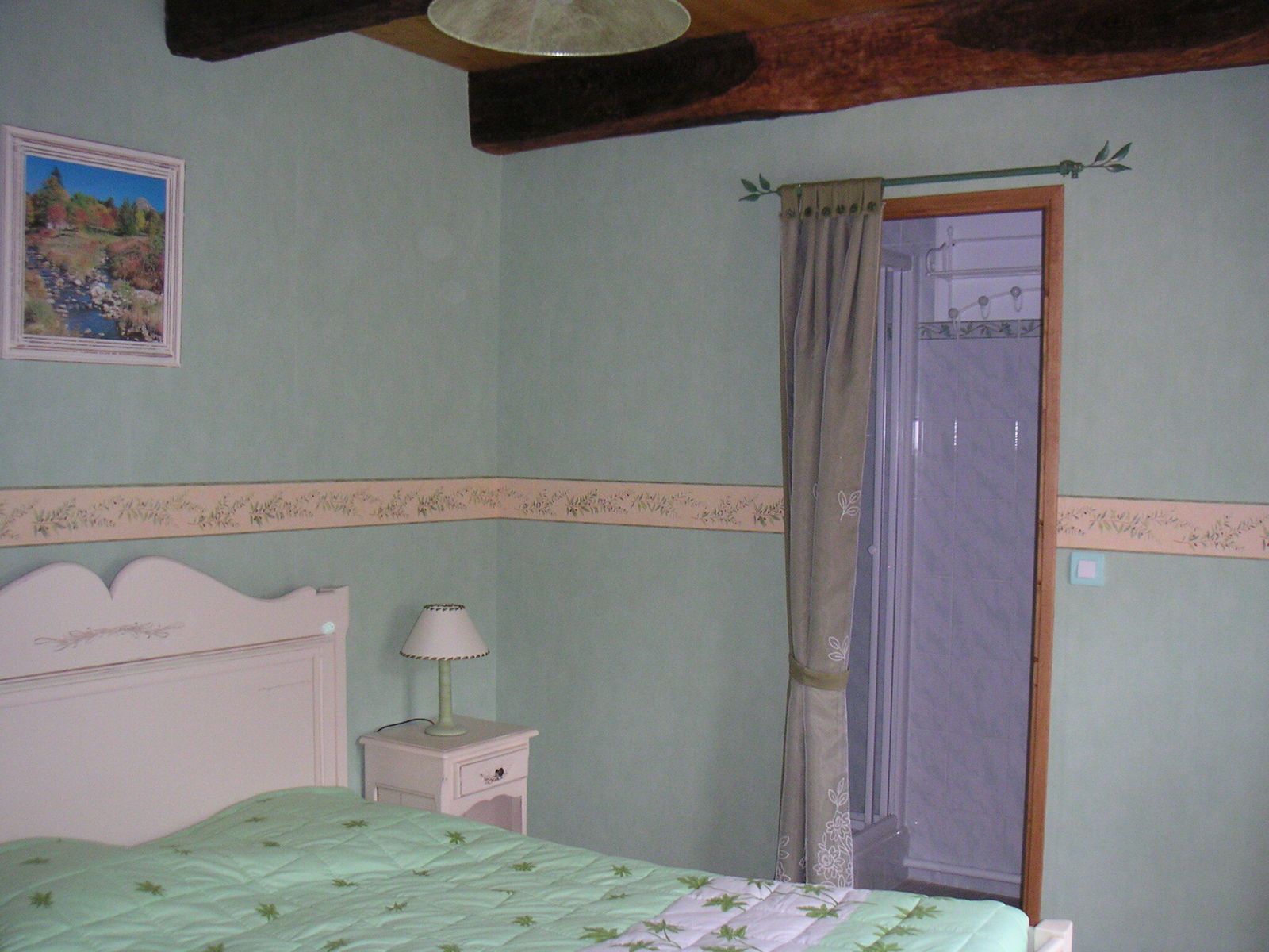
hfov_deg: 49.0
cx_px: 634
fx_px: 1393
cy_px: 476
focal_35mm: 38
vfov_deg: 37.7
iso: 160
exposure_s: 1/45
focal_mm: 6
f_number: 2.8
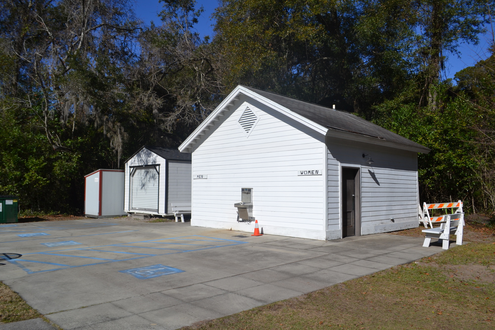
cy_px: 165
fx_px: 371
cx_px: 248
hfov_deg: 67.4
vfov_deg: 47.9
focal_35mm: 27
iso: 100
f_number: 9
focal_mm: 18
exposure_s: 1/320
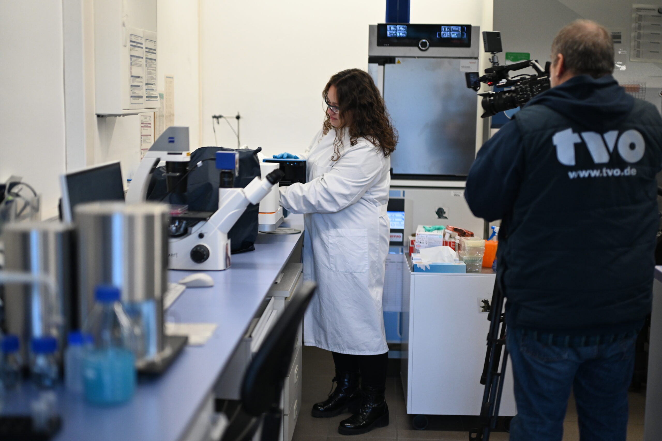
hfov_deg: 39.6
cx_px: 331
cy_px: 220
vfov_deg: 27.0
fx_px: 919
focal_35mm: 50
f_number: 1.2
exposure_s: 1/2000
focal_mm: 50
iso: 1600
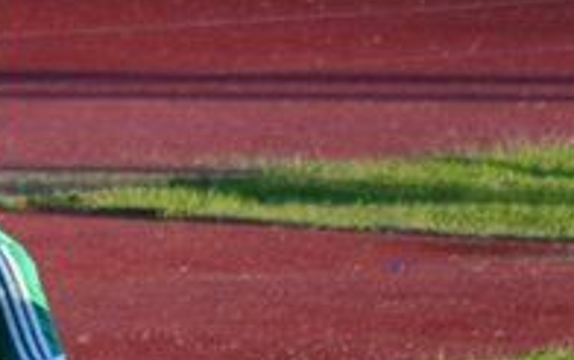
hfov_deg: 1.0
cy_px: 404
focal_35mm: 2101
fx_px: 32904
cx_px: -530
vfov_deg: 0.6
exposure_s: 1/500
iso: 400
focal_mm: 300
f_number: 5.6
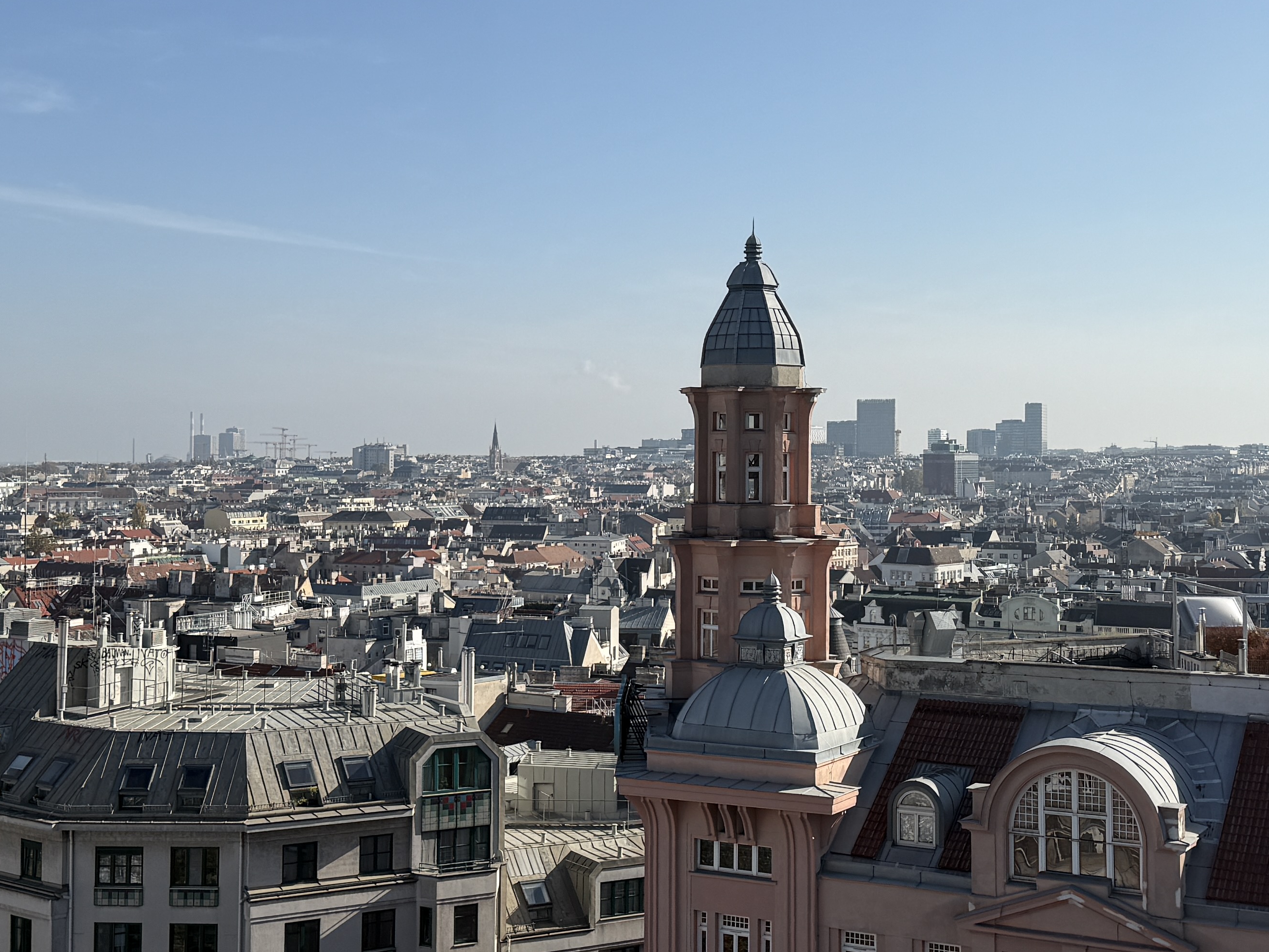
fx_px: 1906
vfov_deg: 28.0
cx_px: 664
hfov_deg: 36.8
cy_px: 425
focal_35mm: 52
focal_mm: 6.76
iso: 80
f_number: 1.78
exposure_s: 1/3953
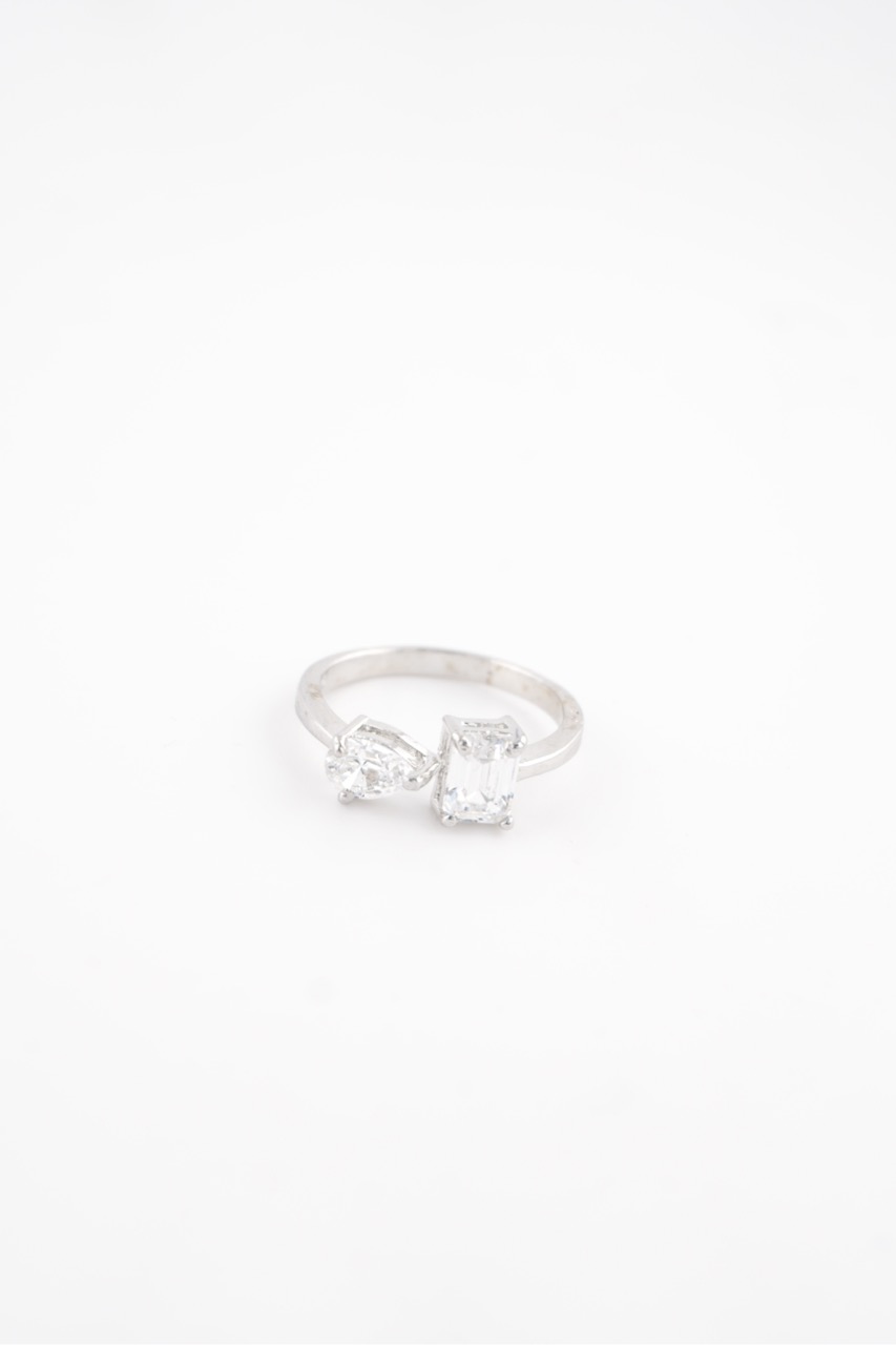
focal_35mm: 75
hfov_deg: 18.2
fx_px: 2801
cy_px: 672
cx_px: 448
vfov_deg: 27.0
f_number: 7.1
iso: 100
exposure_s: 1/40
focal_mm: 50
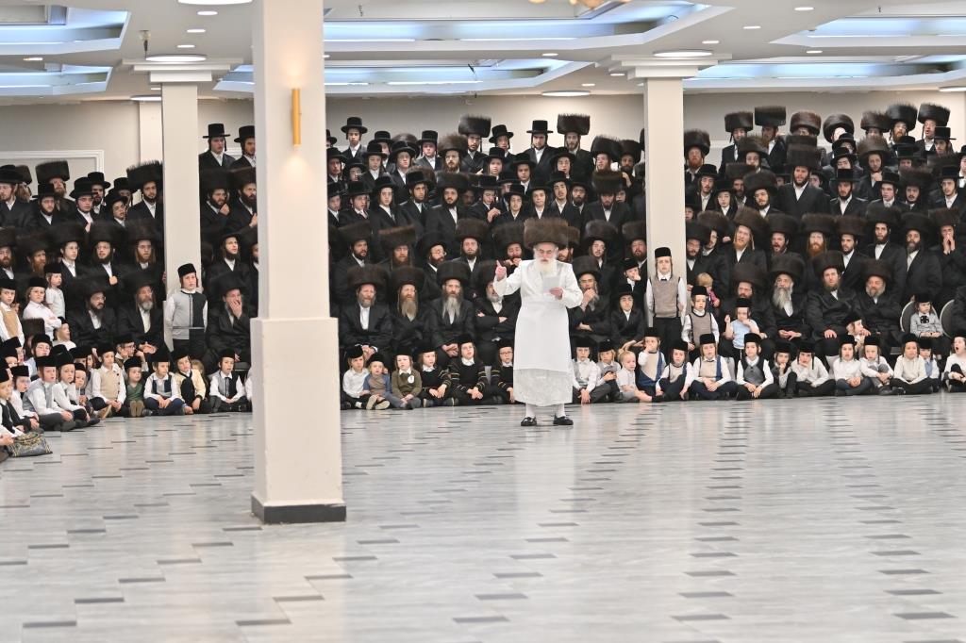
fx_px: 2816
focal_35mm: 105
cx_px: 483
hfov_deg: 19.5
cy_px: 322
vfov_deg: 13.0
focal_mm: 70
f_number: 2.8
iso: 500
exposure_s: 1/500
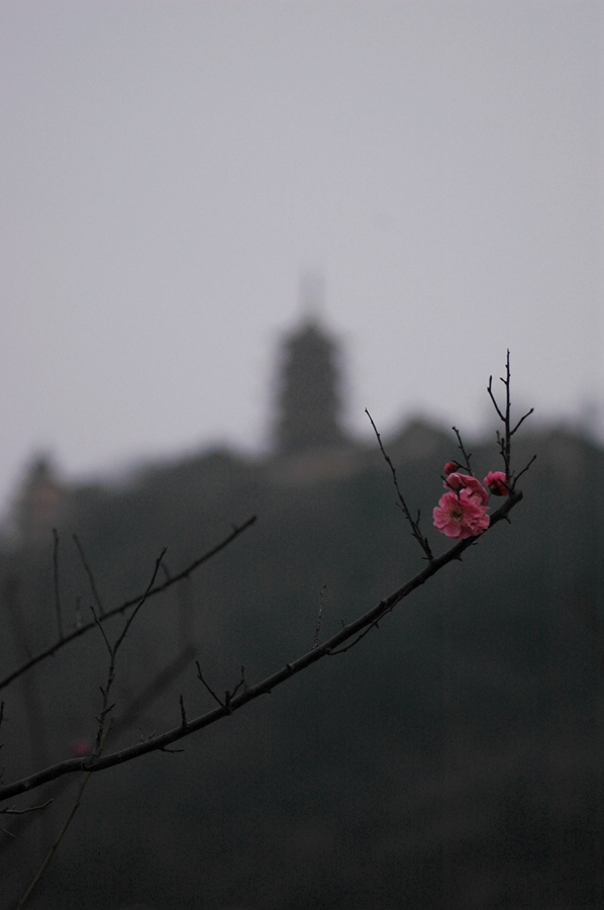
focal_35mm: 105
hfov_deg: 13.0
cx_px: 302
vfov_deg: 19.5
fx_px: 2648
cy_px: 455
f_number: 4
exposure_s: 1/4000
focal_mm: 70
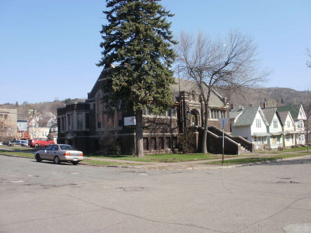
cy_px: 116
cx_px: 156
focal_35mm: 36
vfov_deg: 39.7
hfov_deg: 51.4
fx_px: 323
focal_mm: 6.3
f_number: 5.6
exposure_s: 1/320
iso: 100
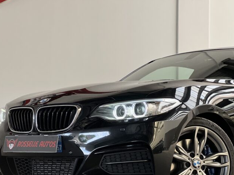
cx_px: 127
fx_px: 662
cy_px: 109
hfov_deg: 20.0
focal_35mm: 98
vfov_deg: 15.1
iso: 64
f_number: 2.8
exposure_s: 1/121
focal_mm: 9
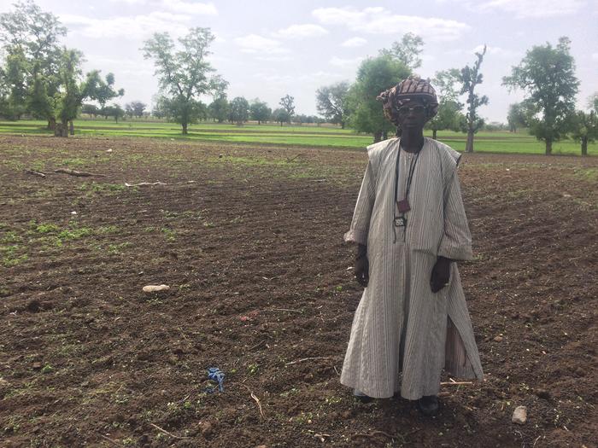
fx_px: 501
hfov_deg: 61.7
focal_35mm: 29
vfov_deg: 48.2
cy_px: 224
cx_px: 299
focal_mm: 4.15
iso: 32
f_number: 2.2
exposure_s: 1/1520
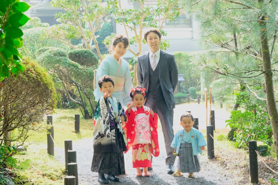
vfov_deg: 15.5
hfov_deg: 23.1
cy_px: 92
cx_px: 139
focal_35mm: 88
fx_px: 680
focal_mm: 58.6
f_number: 6.4
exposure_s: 1/200
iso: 1600
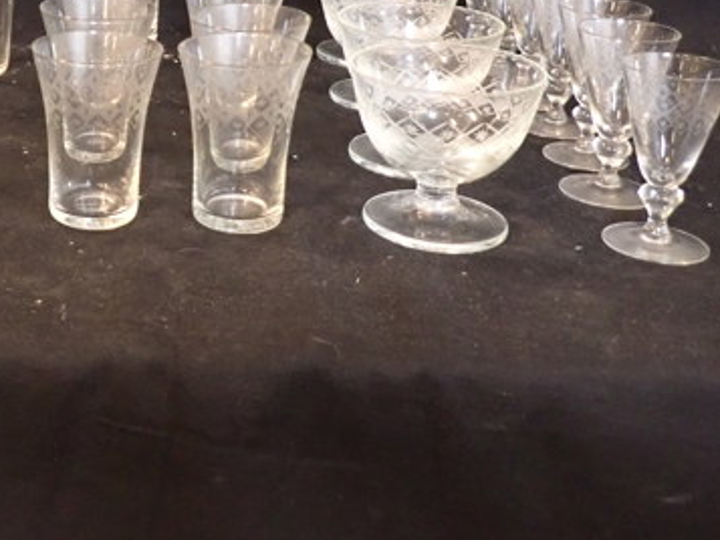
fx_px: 1165
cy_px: 30
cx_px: 54
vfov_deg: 25.1
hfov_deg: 32.4
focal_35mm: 56
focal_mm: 4.5
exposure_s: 1/30
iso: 800
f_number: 2
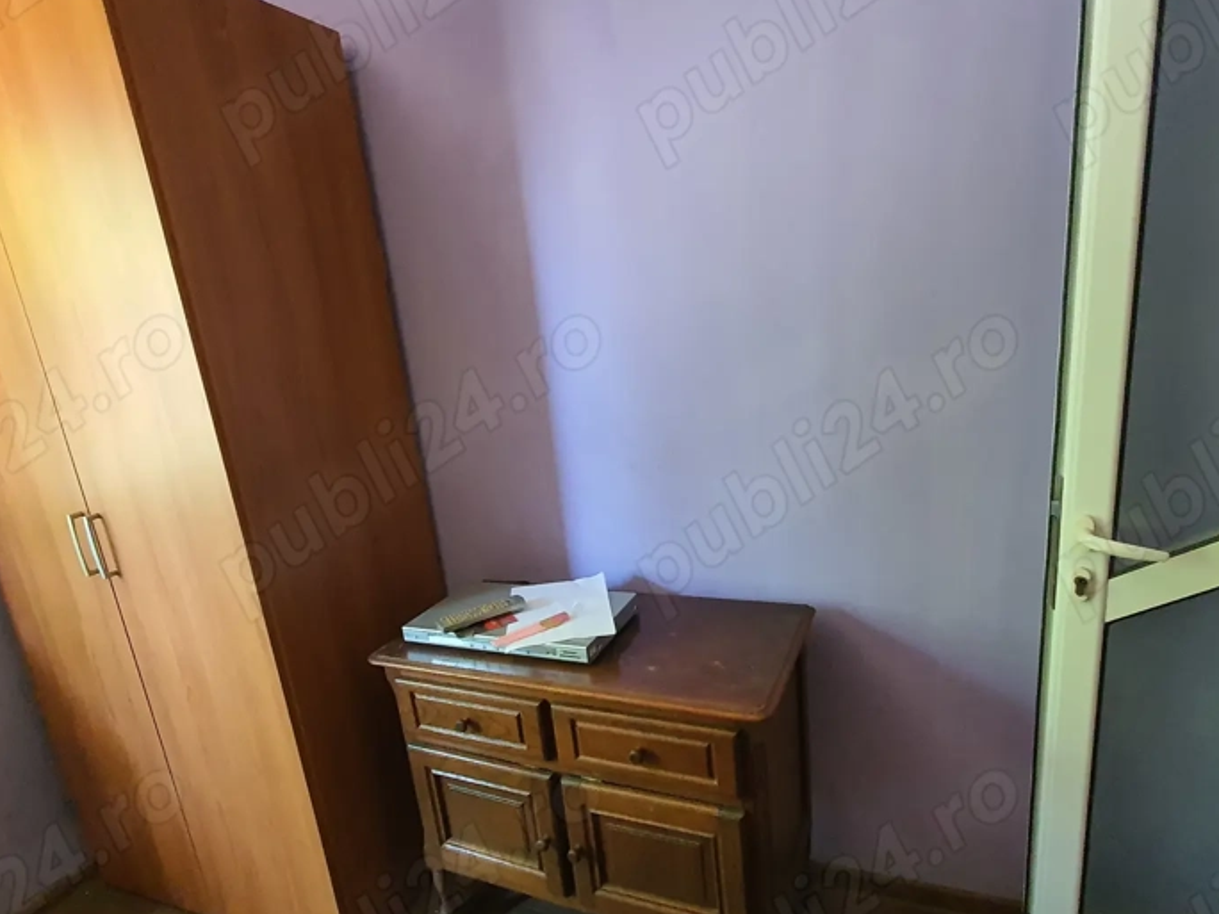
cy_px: 488
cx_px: 617
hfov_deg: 84.7
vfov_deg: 68.6
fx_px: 669
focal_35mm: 19
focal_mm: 1.8
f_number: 2.2
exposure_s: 1/33
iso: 640
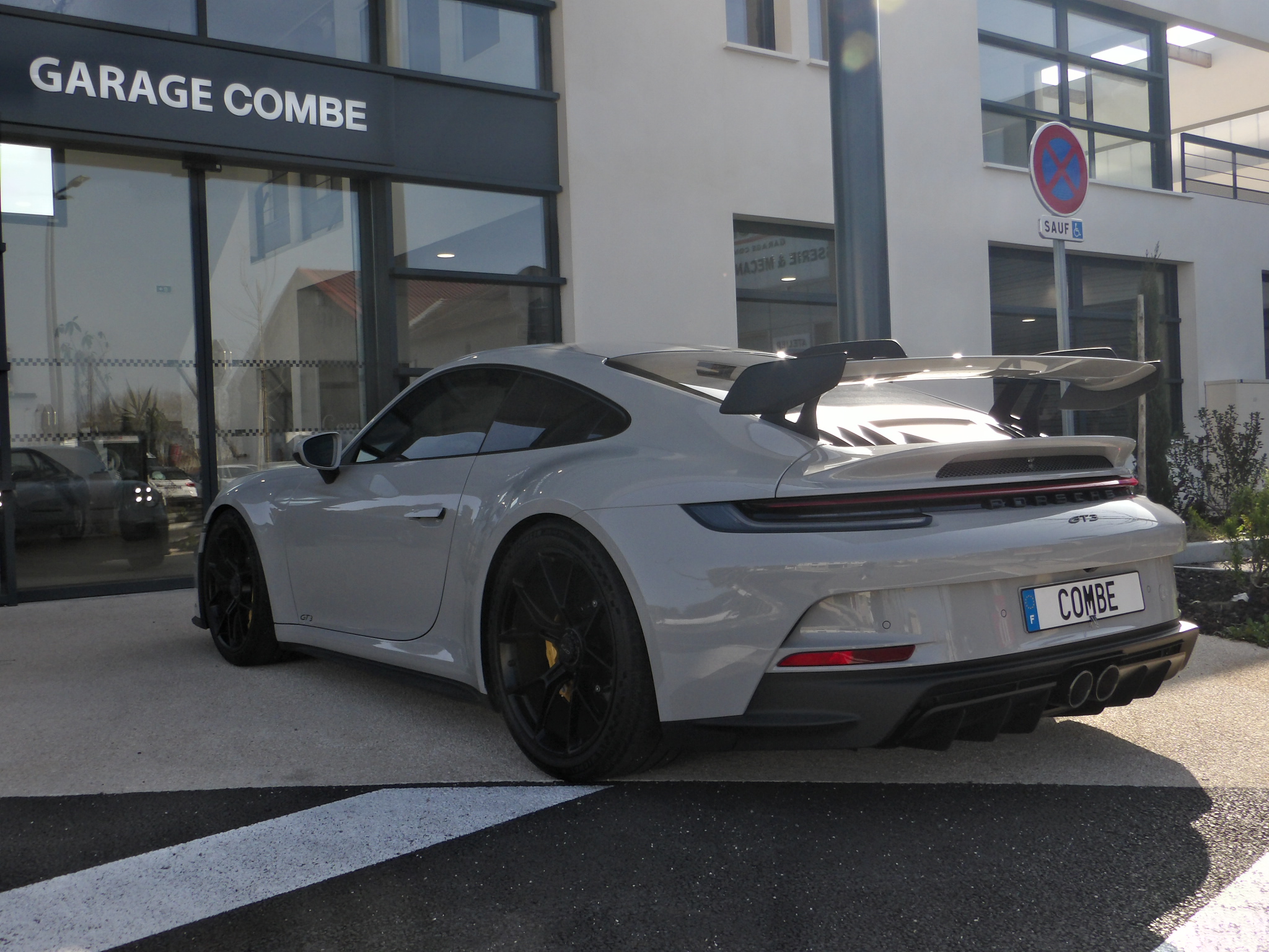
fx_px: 1246
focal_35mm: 34
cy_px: 476
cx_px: 634
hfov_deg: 54.0
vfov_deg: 41.8
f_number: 4.5
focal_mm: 6.2
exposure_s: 1/203
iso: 100
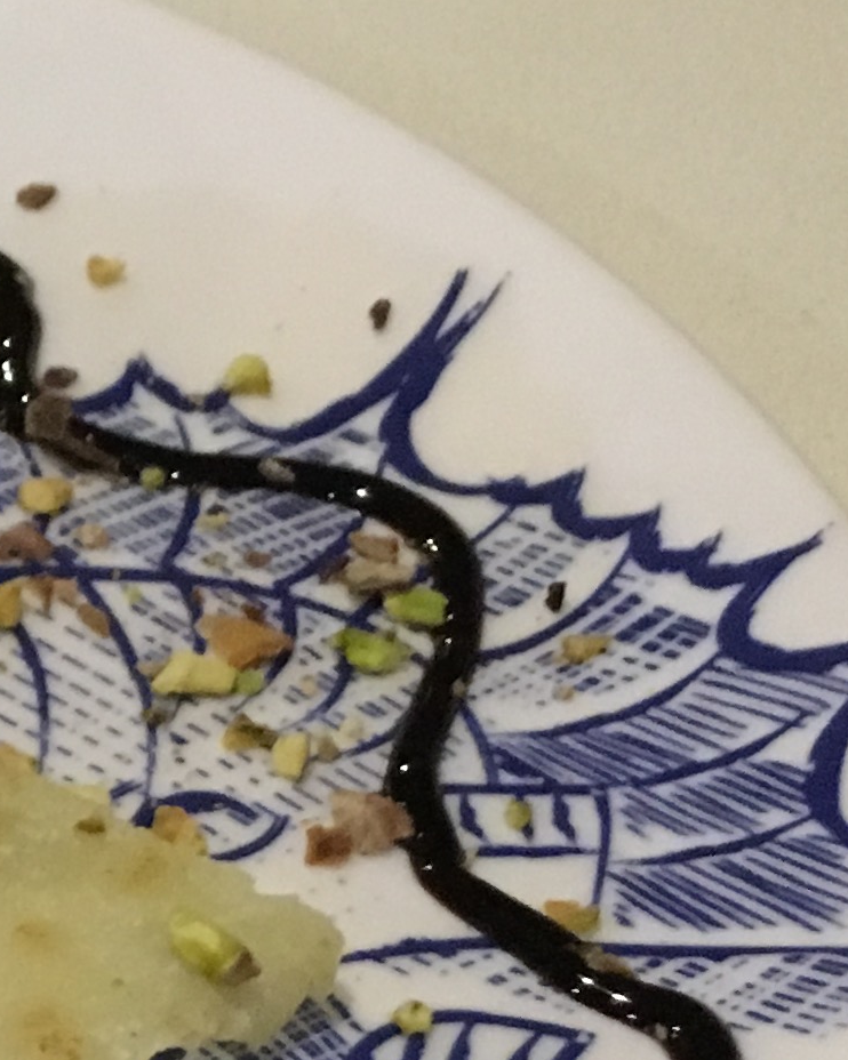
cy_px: 1067
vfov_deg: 15.4
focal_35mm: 123
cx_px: -710
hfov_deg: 11.6
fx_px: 3860
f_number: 2.2
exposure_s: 1/17
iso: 400
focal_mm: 4.15
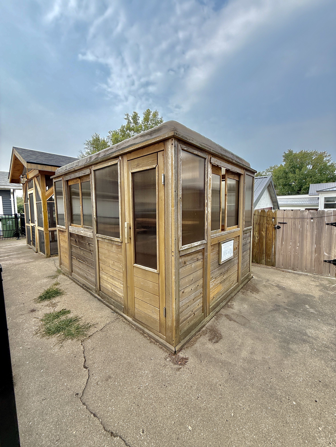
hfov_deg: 85.7
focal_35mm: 14
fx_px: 181
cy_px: 224
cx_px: 168
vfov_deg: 102.1
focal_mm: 2.22
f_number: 2.2
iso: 64
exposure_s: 1/448
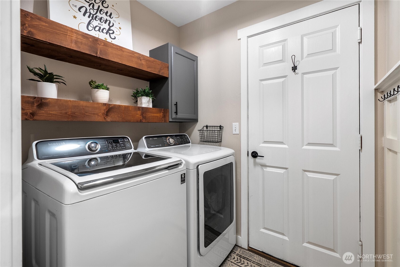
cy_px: 134
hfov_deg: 100.4
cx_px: 200
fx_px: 167
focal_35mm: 15
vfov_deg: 77.4
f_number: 7.1
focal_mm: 15
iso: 1000
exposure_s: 1/1.67
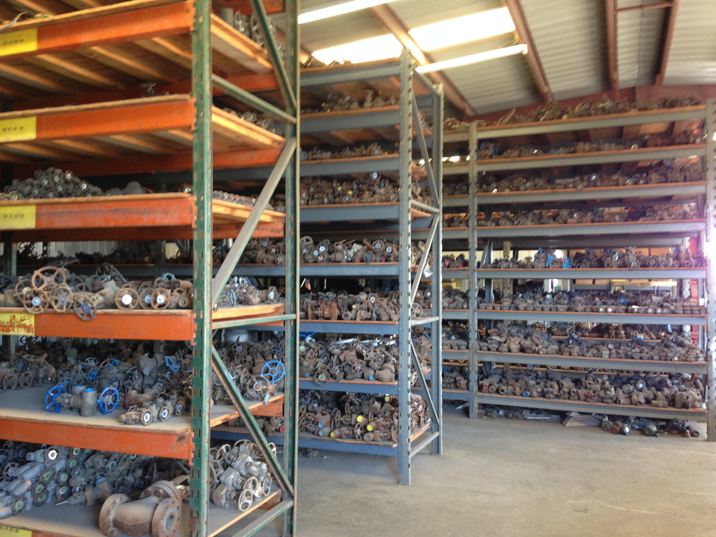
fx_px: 683
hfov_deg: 55.4
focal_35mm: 33
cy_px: 268
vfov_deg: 42.9
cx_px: 358
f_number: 2.4
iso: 80
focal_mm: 4.12
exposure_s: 1/20
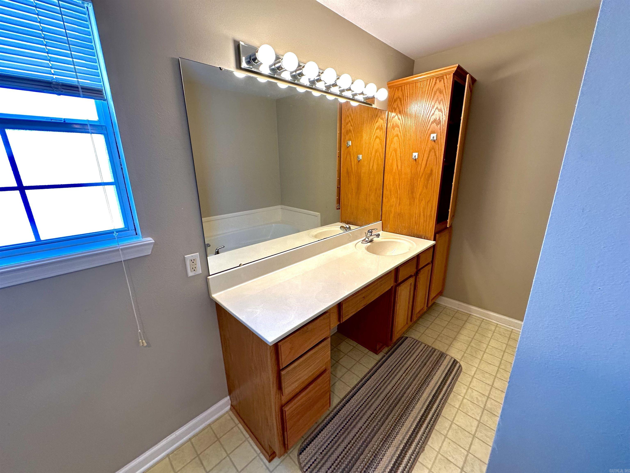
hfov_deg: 102.1
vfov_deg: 85.7
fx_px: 255
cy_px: 236
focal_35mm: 14
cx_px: 315
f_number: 2.2
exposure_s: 1/120
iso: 160
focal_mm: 2.22
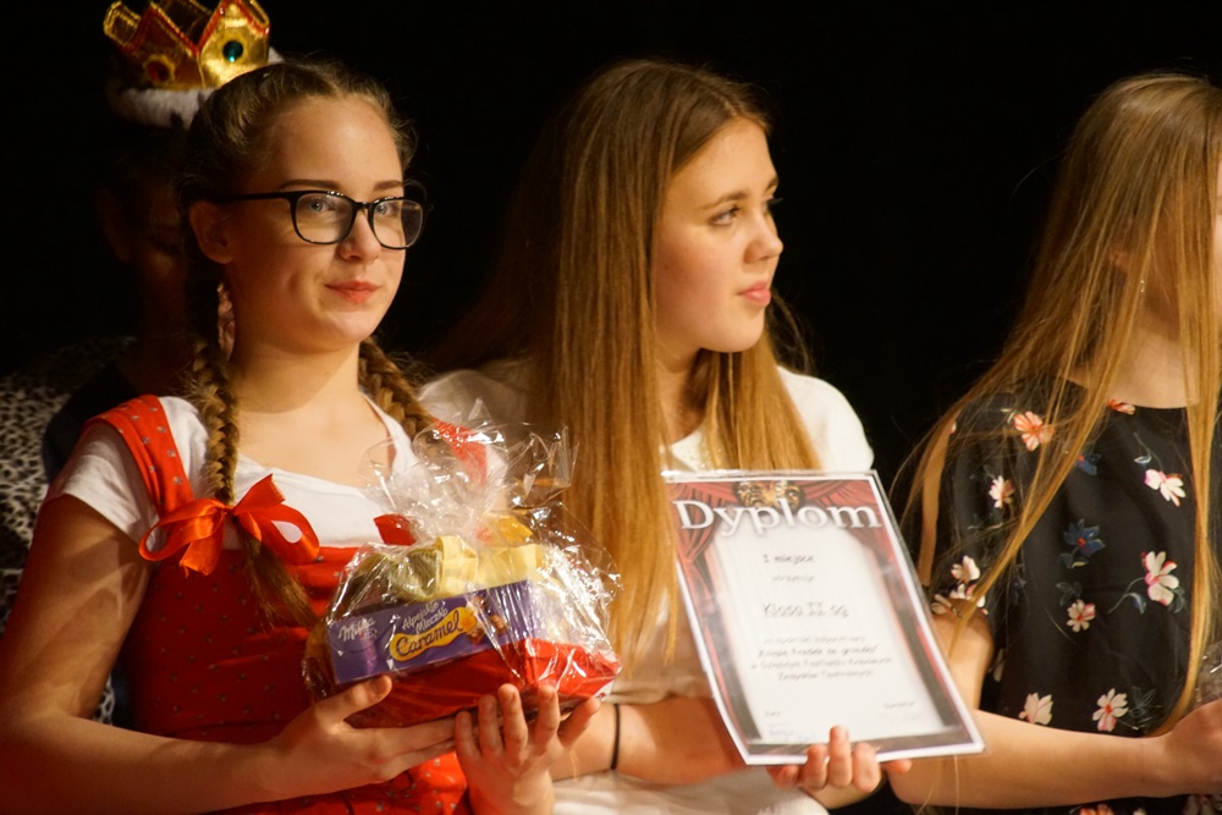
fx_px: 8147
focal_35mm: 240
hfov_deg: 8.6
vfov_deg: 5.7
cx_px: 611
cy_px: 408
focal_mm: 160
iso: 3200
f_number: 6.3
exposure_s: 1/40
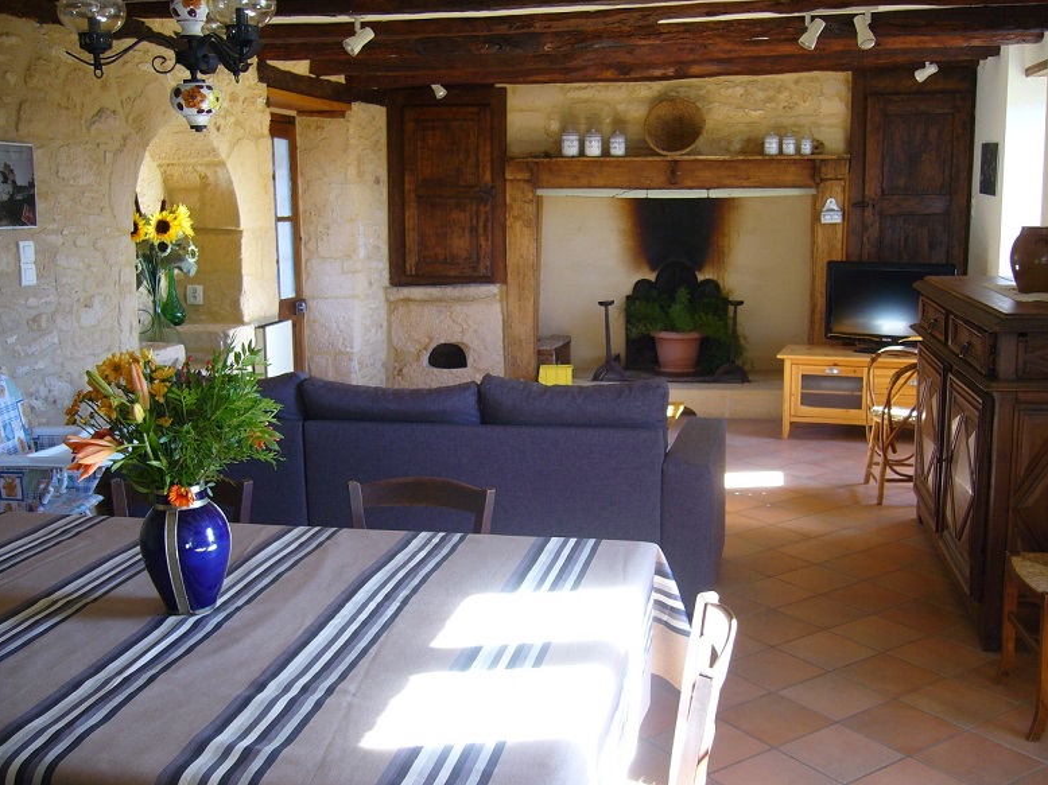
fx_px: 1090
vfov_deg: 39.6
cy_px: 382
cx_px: 533
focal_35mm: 36
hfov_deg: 51.4
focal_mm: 5.8
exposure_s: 1/20
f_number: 2.8
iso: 100
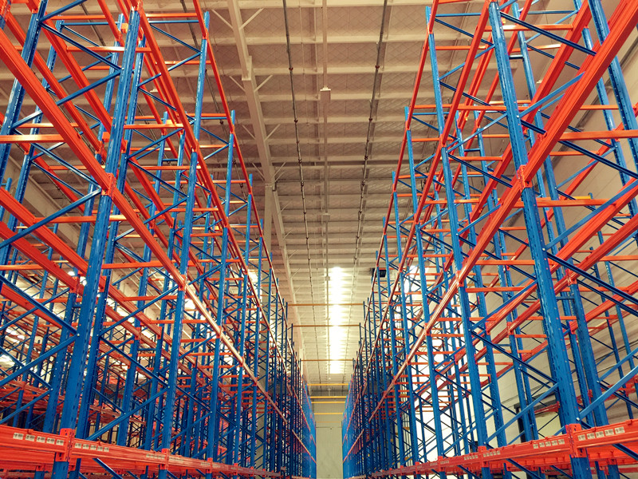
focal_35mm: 29
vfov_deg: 48.2
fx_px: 534
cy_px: 240
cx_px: 319
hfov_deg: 61.7
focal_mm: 4.15
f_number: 2.2
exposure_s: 1/33
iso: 40
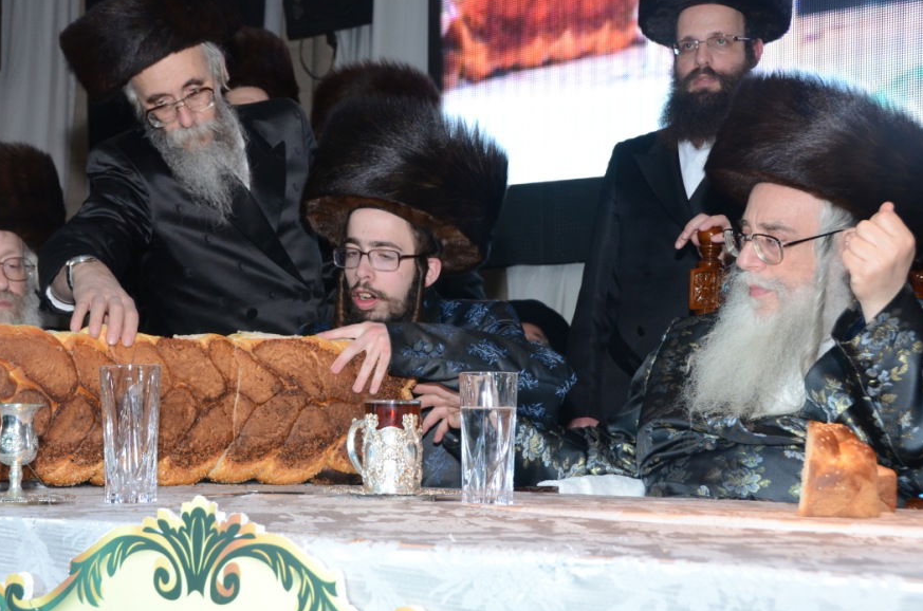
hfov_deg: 32.6
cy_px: 303
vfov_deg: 22.0
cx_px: 403
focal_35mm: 62
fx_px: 1576
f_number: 6.3
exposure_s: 1/100
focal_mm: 35
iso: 1000
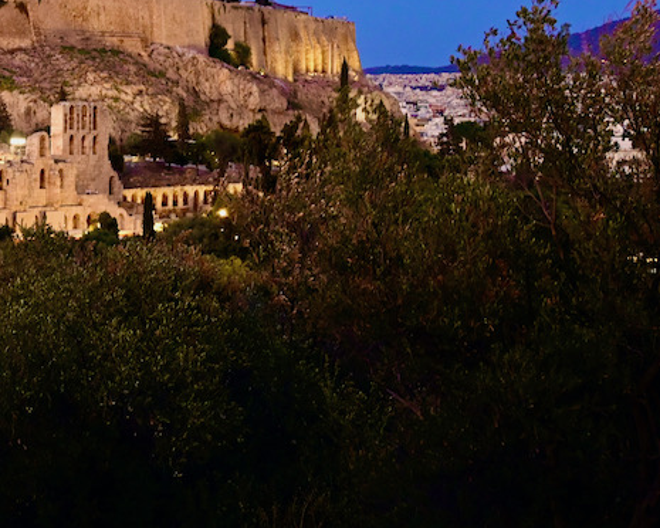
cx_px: -6
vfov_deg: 13.7
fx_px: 2188
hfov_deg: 16.8
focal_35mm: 112
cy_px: 72
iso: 1000
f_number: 5.3
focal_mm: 37
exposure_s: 1/10
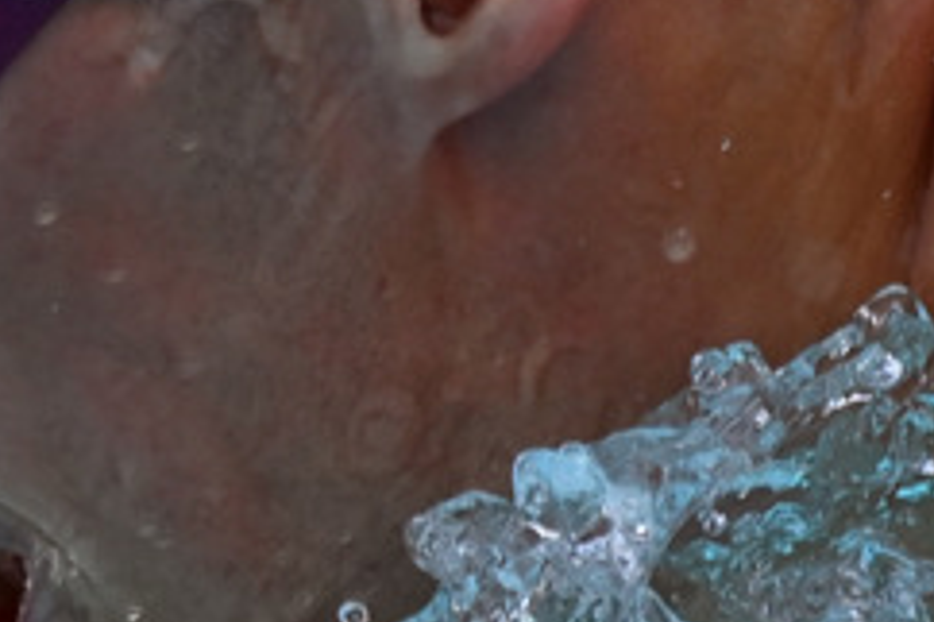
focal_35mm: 3929
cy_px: 230
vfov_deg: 0.3
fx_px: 101863
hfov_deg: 0.5
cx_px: 1046
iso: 640
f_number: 5.6
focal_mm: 680
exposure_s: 1/2000
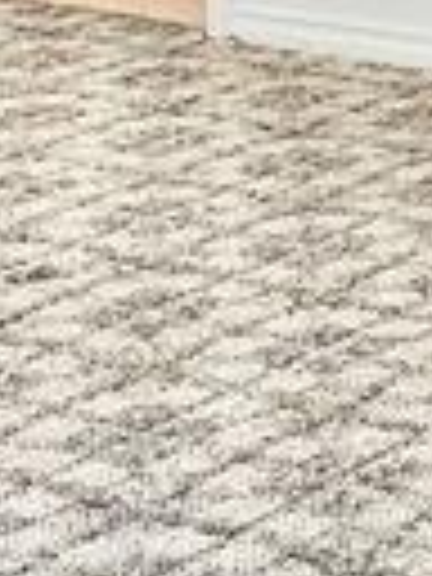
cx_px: 990
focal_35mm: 156
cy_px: -513
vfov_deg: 11.6
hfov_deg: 8.7
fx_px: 2596
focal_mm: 5.1
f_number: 1.6
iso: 100
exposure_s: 1/120
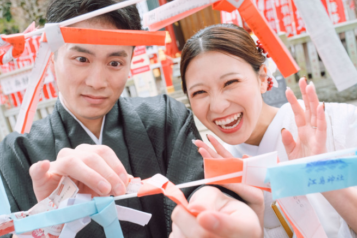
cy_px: 130
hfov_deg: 57.0
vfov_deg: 39.9
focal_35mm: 33
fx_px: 327
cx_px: 152
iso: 320
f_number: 4.5
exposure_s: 1/60
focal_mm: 18.2
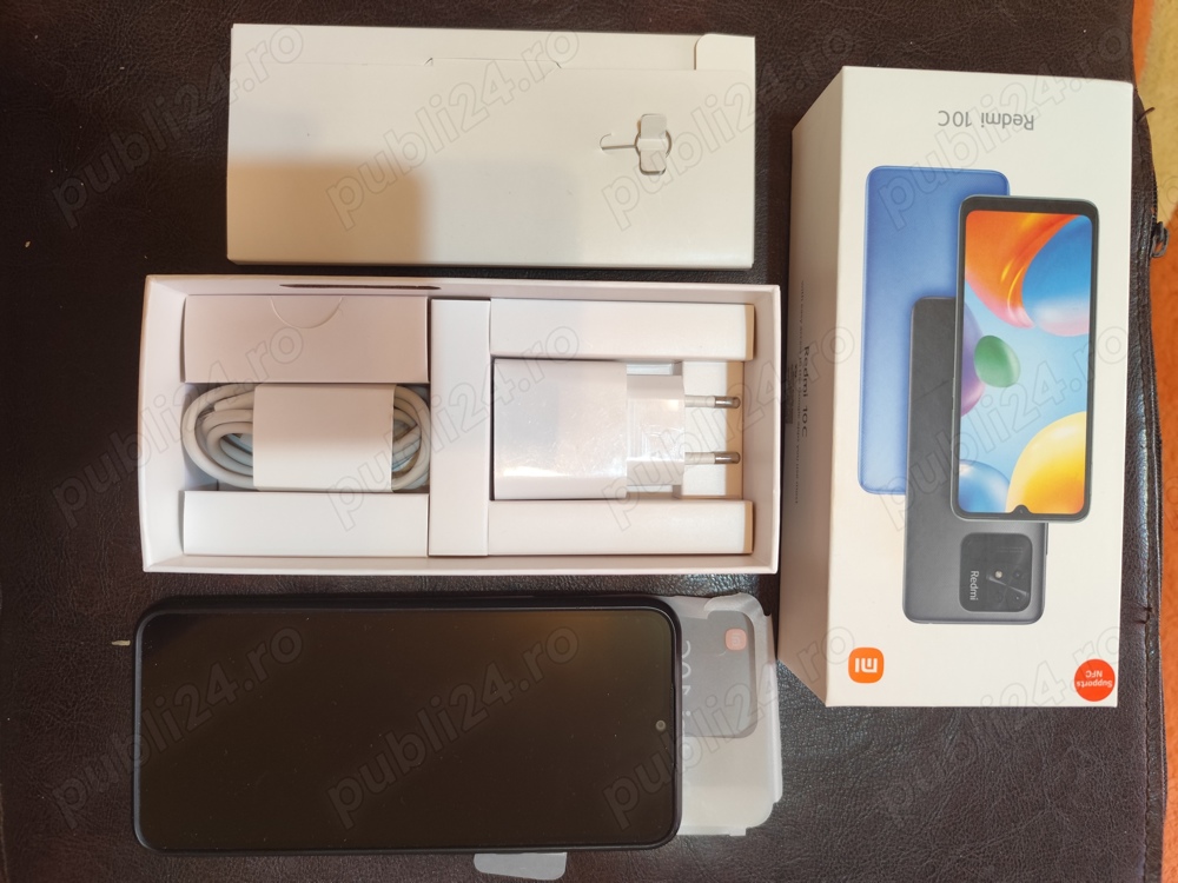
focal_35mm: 23
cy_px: 442
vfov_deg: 58.9
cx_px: 589
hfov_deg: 73.9
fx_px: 783
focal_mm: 6.19
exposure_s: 1/50
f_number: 1.65
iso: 1000
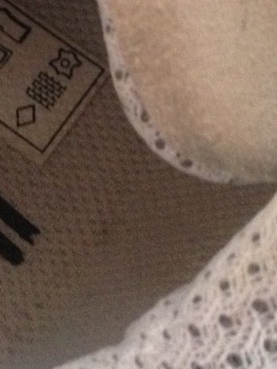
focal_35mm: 110
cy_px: 86
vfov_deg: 17.8
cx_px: -17
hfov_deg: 13.2
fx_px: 1174
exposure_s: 1/15
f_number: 2.4
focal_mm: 4.28
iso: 400
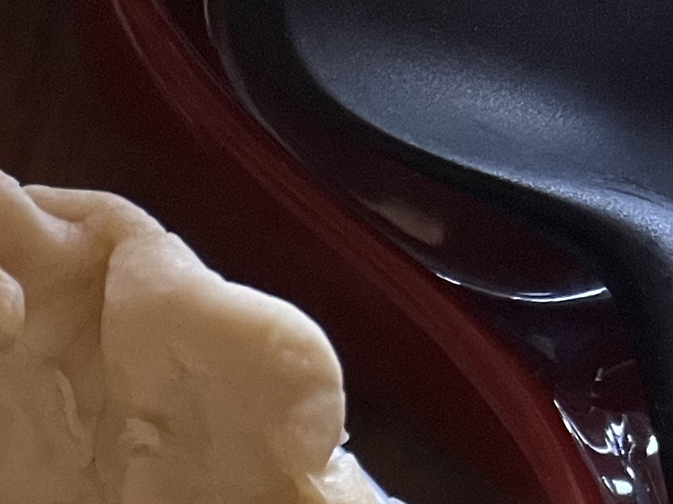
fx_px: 2332
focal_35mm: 120
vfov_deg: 10.8
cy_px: 1152
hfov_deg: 14.3
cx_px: -569
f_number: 1.5
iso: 320
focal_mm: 5.7
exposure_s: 1/60
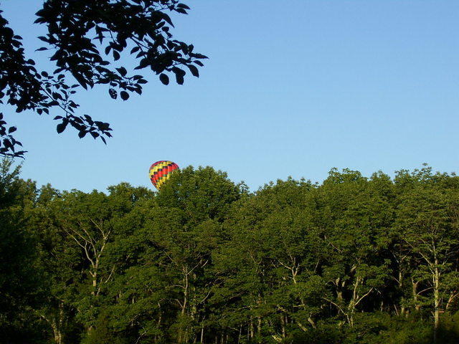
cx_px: 230
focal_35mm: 87
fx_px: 1154
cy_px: 172
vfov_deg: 17.0
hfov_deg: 22.5
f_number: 4.3
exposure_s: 1/320
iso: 80
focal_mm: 14.3
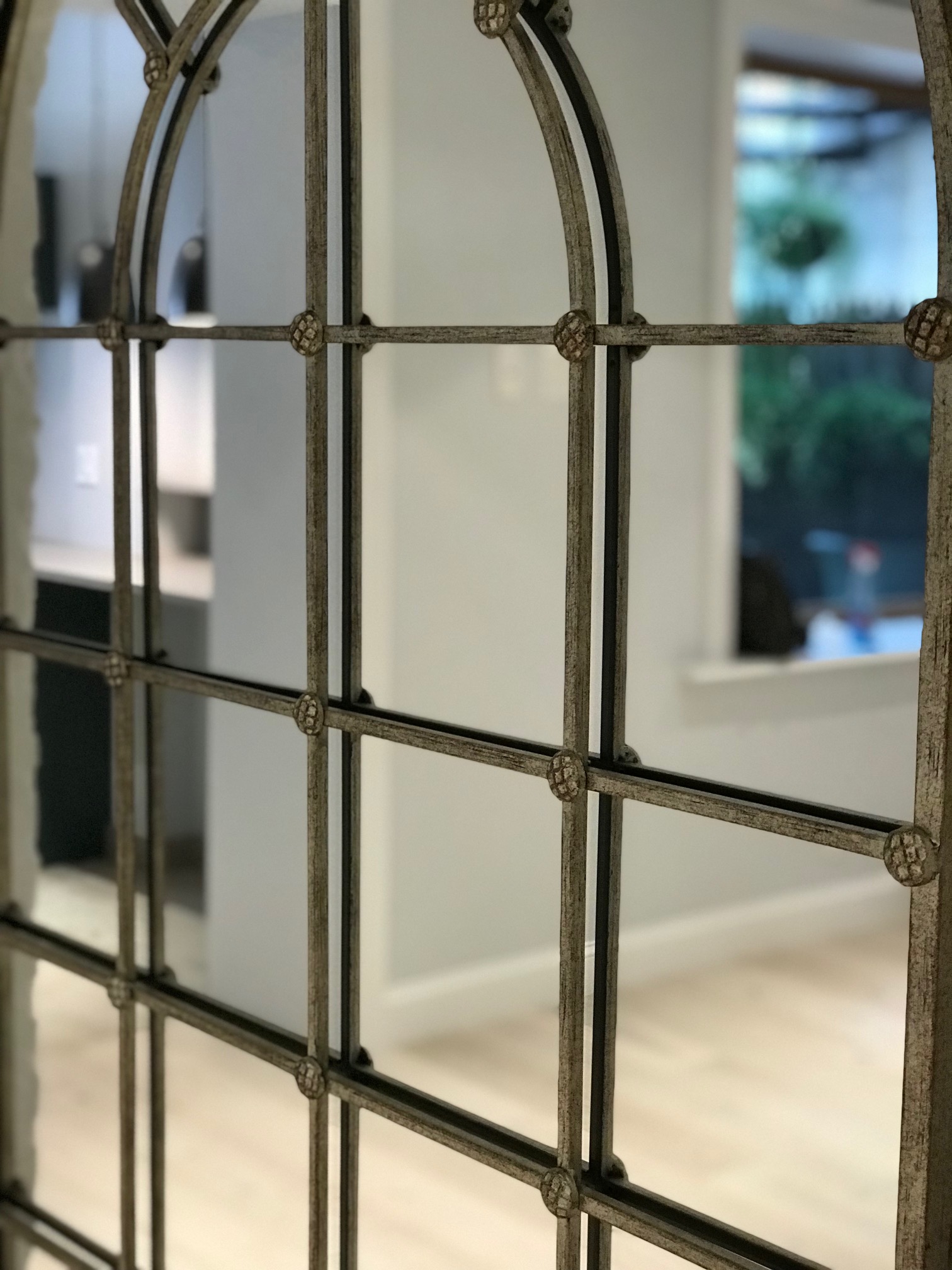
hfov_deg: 25.7
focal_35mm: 57
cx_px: 476
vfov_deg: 33.8
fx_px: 2090
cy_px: 635
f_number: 2.8
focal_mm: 6.6
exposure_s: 1/60
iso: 400
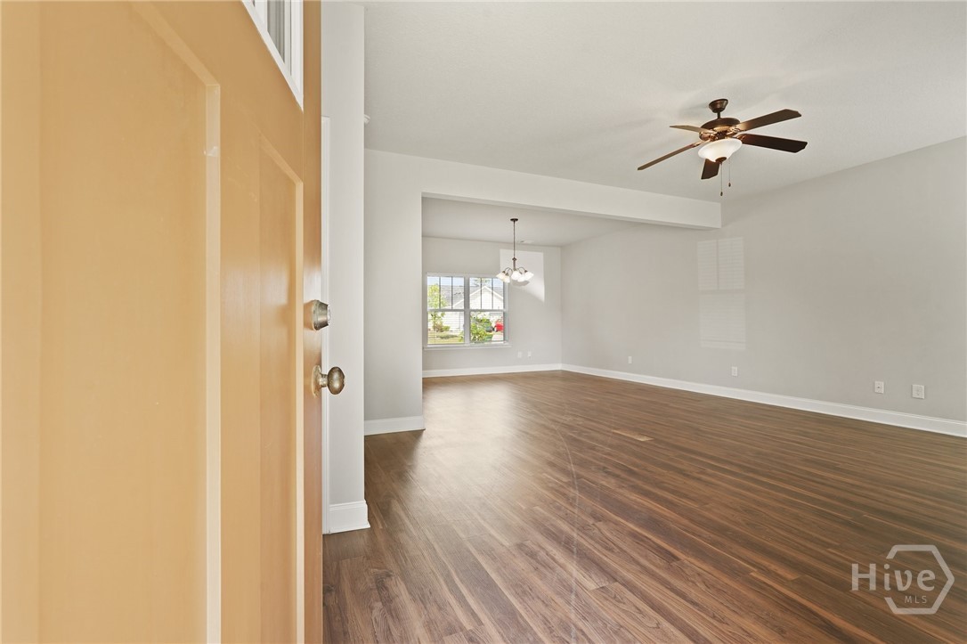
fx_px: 430
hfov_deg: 96.8
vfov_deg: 73.7
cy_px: 322
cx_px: 484
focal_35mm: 16
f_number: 9
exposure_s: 1/4
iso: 320
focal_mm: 16
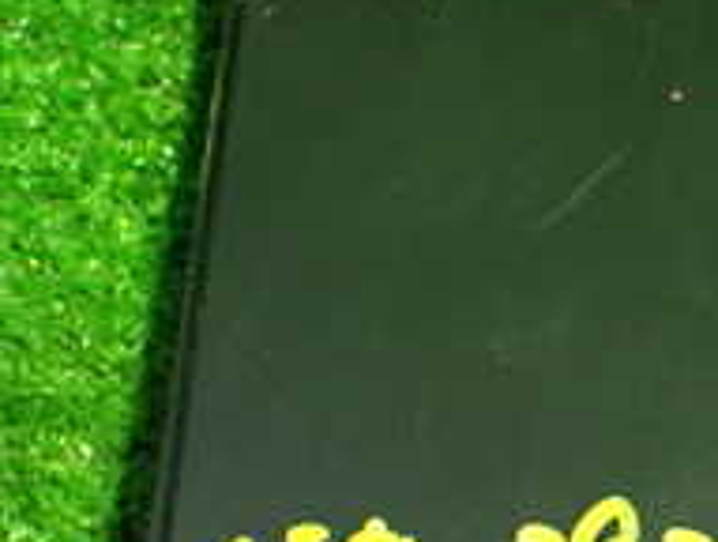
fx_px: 1953
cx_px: 827
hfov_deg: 19.8
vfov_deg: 15.7
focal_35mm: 94
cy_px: 444
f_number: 2.3
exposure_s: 1/50
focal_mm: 5.4
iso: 800
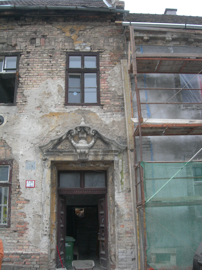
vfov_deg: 49.0
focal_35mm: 38
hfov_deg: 37.7
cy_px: 135
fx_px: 296
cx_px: 101
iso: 190
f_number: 2.8
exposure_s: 1/28.4
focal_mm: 7.8
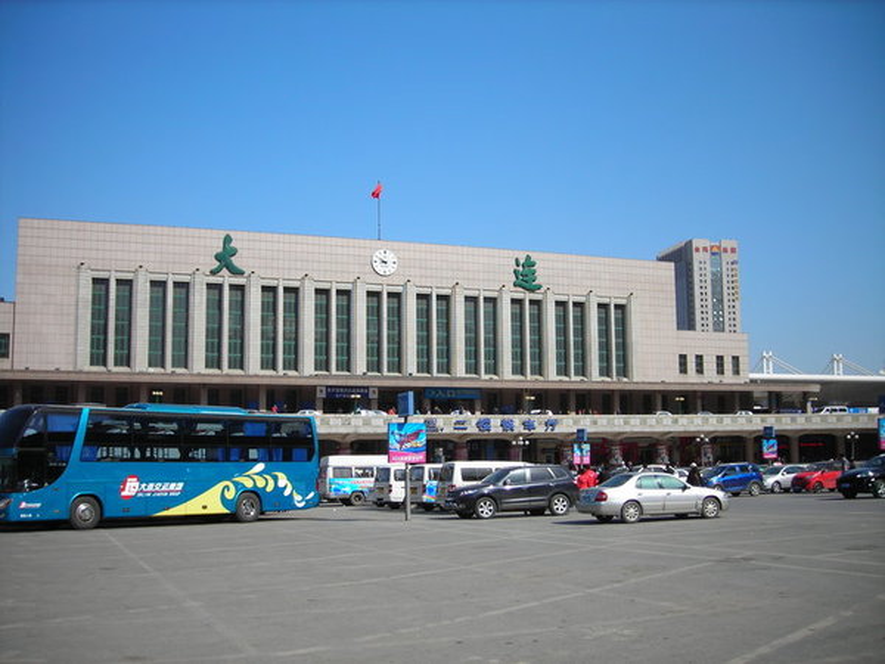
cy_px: 332
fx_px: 972
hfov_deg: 49.0
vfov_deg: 37.7
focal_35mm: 38
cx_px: 442
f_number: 6.4
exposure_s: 1/190
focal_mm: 6.3
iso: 50
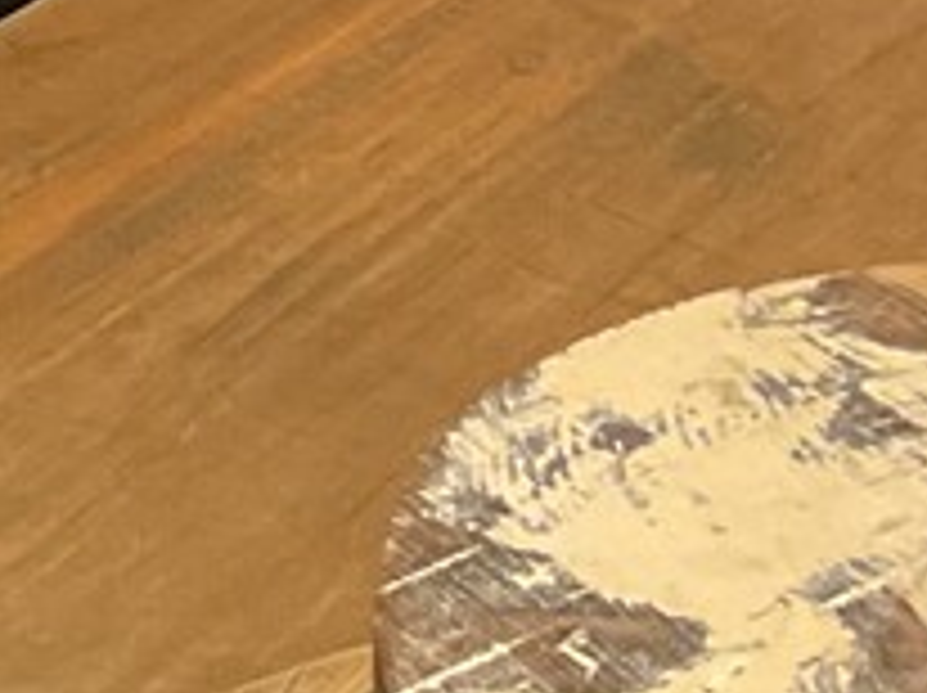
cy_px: -1512
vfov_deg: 6.9
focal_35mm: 188
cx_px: -250
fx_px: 5029
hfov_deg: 10.3
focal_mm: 3
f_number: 1.8
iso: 250
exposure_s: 1/40
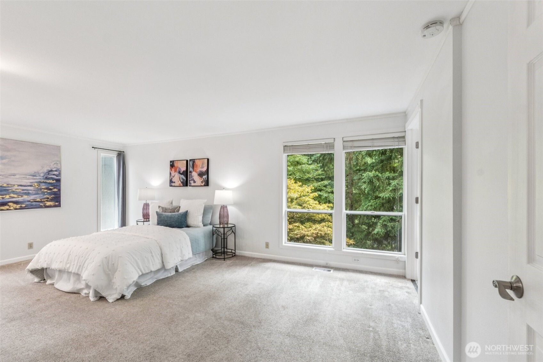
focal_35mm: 15
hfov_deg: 100.4
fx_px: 226
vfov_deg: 77.3
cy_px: 181
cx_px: 272
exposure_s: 1/8
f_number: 9
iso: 250
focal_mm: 10
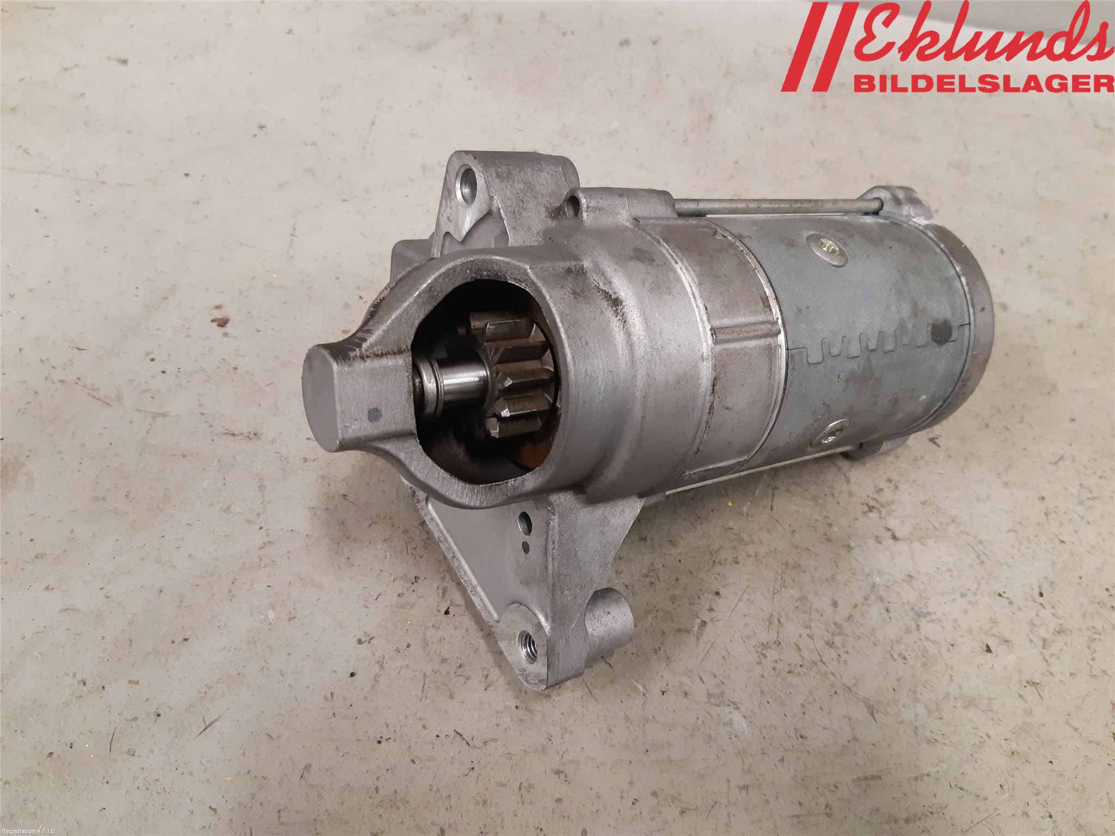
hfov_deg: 67.3
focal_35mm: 26
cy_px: 418
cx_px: 558
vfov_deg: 53.1
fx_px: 837
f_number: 1.7
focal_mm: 3.93
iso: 250
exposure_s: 1/50
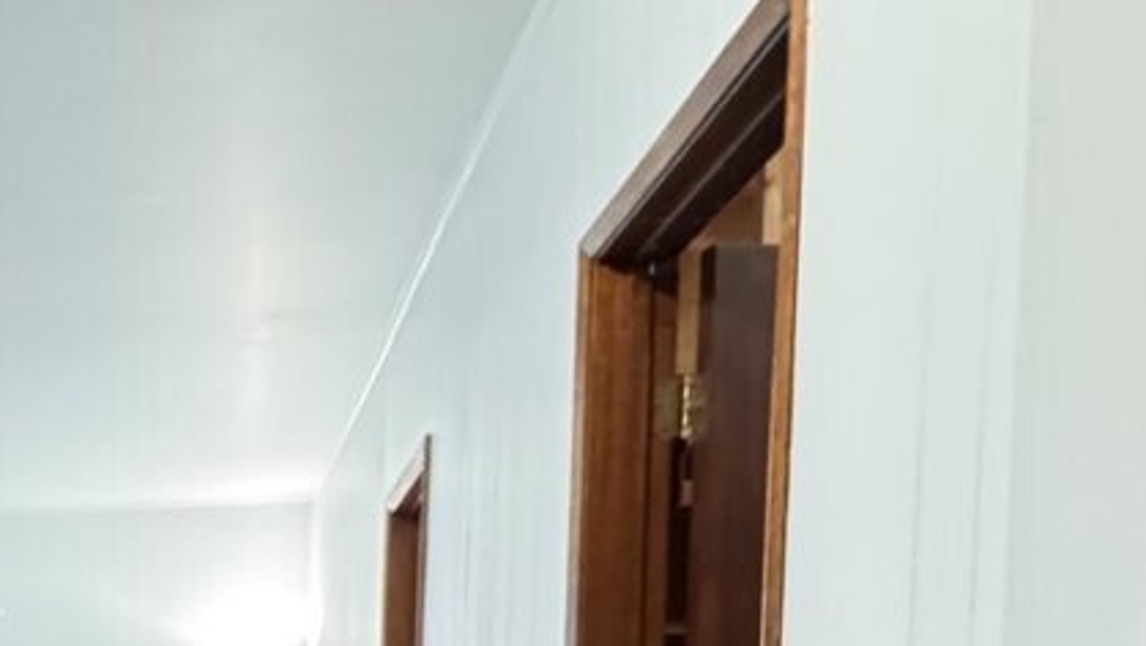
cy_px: 906
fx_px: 1550
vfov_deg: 20.8
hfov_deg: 32.8
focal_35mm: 51
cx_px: -254
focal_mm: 2.22
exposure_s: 1/60
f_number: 2.2
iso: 1250
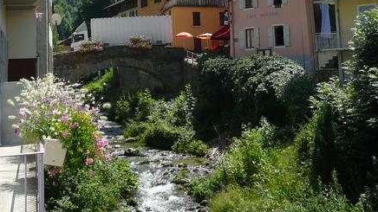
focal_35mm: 56
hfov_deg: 37.2
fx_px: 561
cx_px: 179
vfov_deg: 20.7
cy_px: 1
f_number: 3.3
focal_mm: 4.6
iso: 100
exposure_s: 1/640
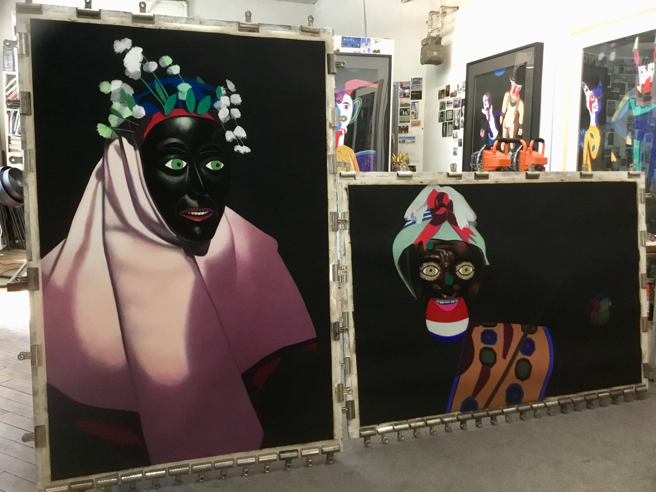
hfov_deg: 58.4
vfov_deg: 45.4
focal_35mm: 31
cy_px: 246
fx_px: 587
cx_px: 328
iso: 200
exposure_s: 1/30
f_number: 2.4
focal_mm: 3.3
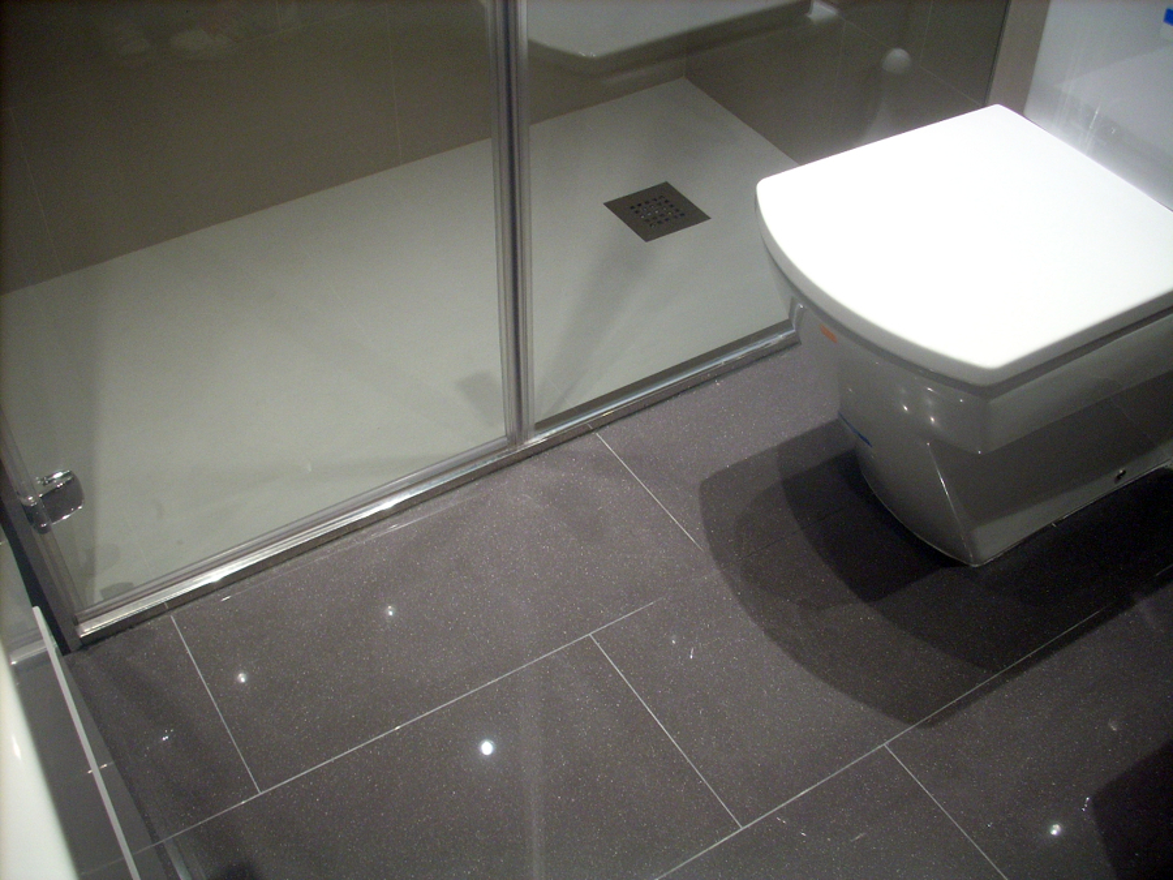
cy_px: 440
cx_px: 586
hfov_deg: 50.1
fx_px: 1254
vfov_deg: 38.7
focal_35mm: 37
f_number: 2.8
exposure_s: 1/28.7
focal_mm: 6.2
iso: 200
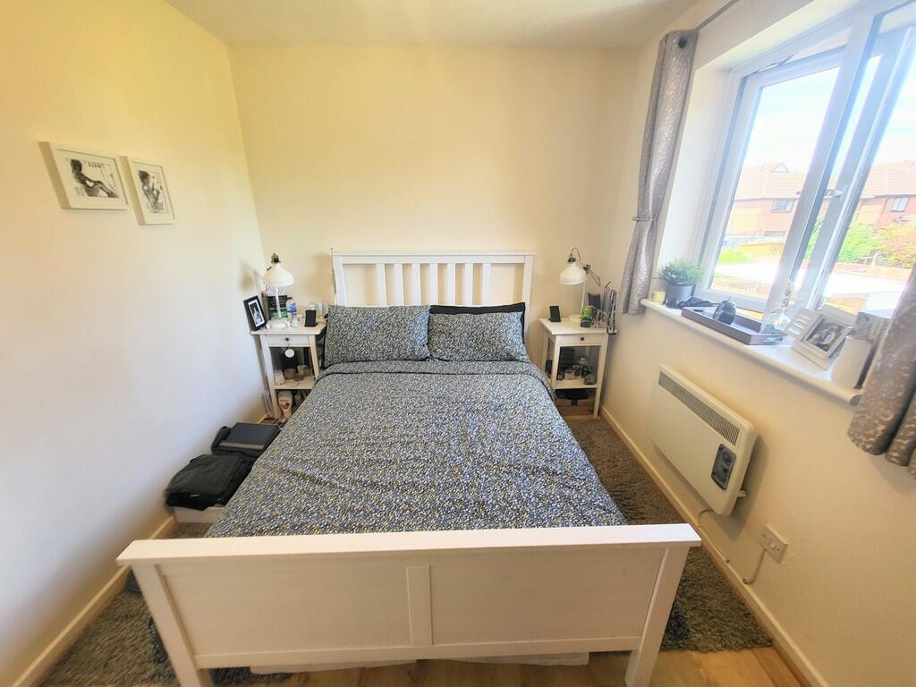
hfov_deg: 106.2
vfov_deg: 89.9
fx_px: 344
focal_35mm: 13
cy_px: 344
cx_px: 458
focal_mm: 1.74
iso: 64
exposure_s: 1/50
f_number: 2.2
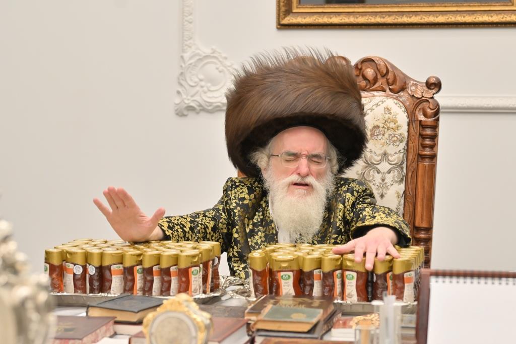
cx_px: 258
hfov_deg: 21.2
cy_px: 172
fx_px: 1375
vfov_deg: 14.2
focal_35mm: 96
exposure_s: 1/250
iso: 640
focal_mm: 64
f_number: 4
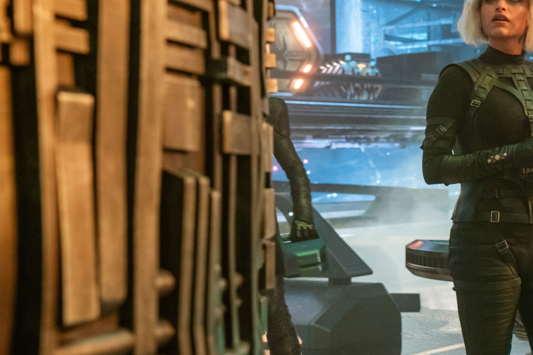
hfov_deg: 21.6
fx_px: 1377
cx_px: 437
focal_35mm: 93
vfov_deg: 14.7
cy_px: 170
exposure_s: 1/50
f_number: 5.6
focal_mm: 56
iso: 6400
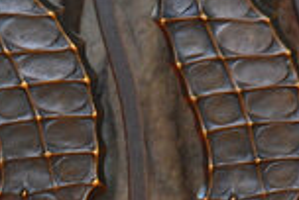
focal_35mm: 126
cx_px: -108
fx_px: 1049
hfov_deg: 15.3
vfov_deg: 10.8
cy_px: 230
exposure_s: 1/30
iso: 1000
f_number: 5.6
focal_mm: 20
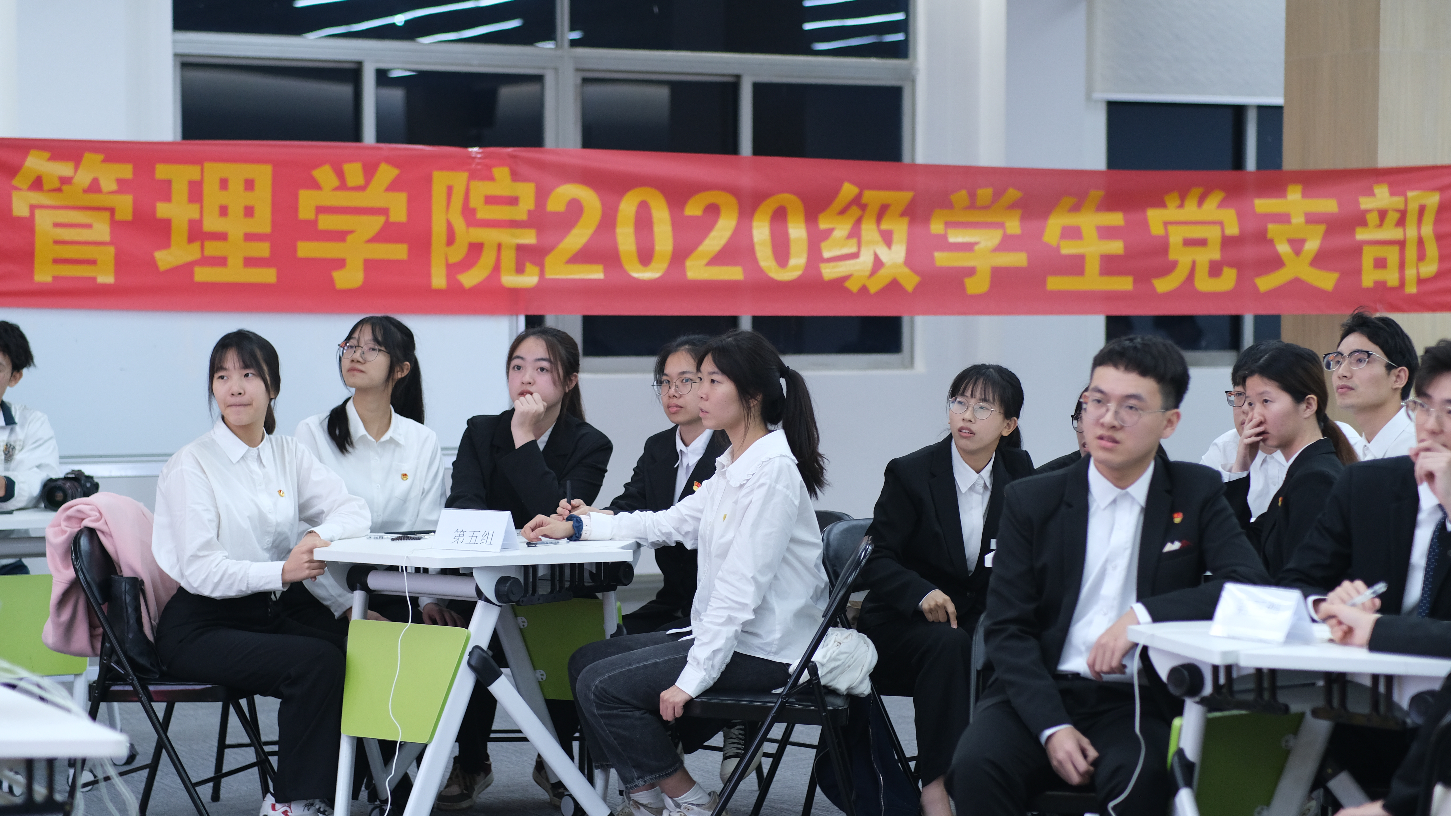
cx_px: 728
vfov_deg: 13.6
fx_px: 3424
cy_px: 387
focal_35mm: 89
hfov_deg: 23.9
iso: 800
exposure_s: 1/125
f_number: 1.8
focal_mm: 56
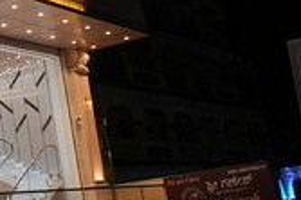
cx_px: -49
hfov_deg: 19.6
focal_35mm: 99
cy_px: 14
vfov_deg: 13.6
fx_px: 827
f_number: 4
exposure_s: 1/60
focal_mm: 24
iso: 200
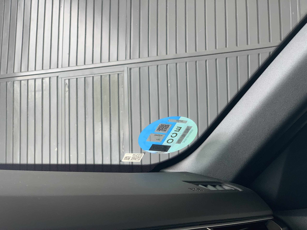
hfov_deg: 36.8
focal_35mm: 52
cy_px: 115
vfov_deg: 28.0
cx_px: 154
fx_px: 461
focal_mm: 6
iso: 80
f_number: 2.4
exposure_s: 1/122
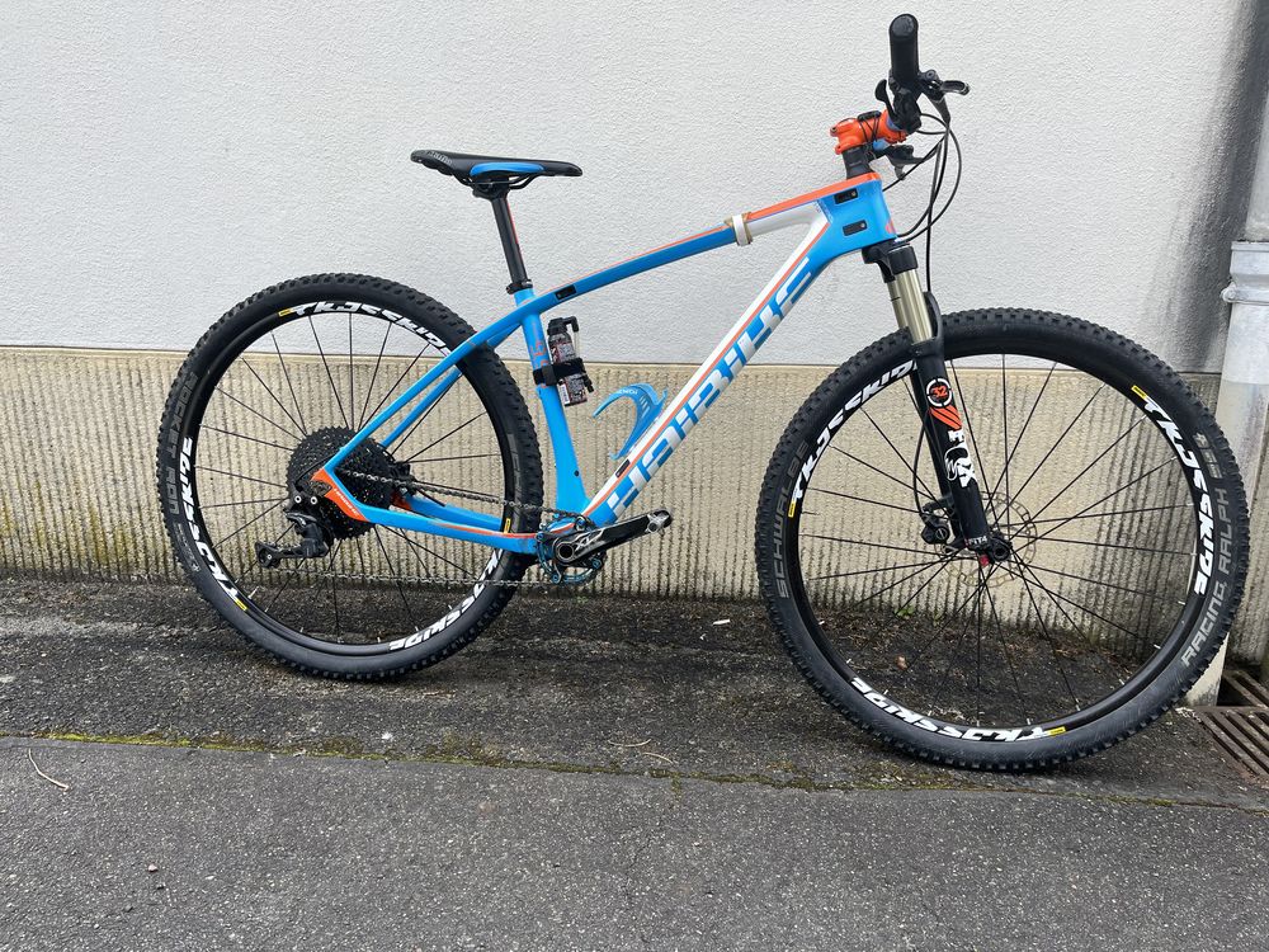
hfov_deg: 67.3
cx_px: 634
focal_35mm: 26
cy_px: 476
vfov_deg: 53.1
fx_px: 953
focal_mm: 5.1
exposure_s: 1/816
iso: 50
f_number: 1.6
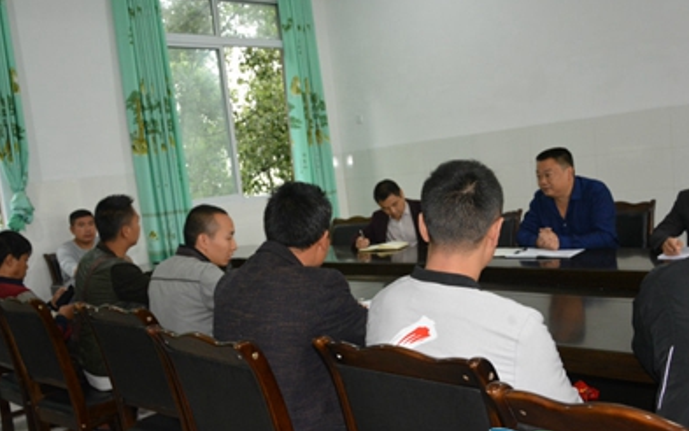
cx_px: 372
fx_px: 657
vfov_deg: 36.2
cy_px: 260
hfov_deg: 55.2
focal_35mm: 35
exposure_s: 1/60
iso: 1600
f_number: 3.5
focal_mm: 18
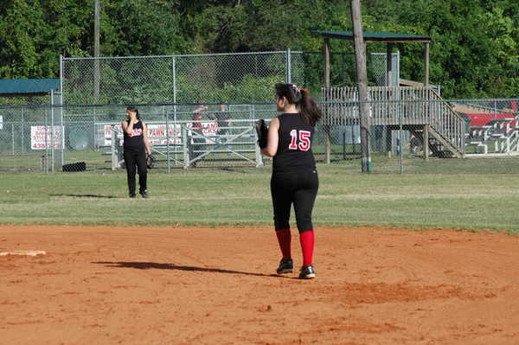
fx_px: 2420
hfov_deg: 12.2
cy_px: 172
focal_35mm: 168
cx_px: 260
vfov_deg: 8.2
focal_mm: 112
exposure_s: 1/800
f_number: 7.1
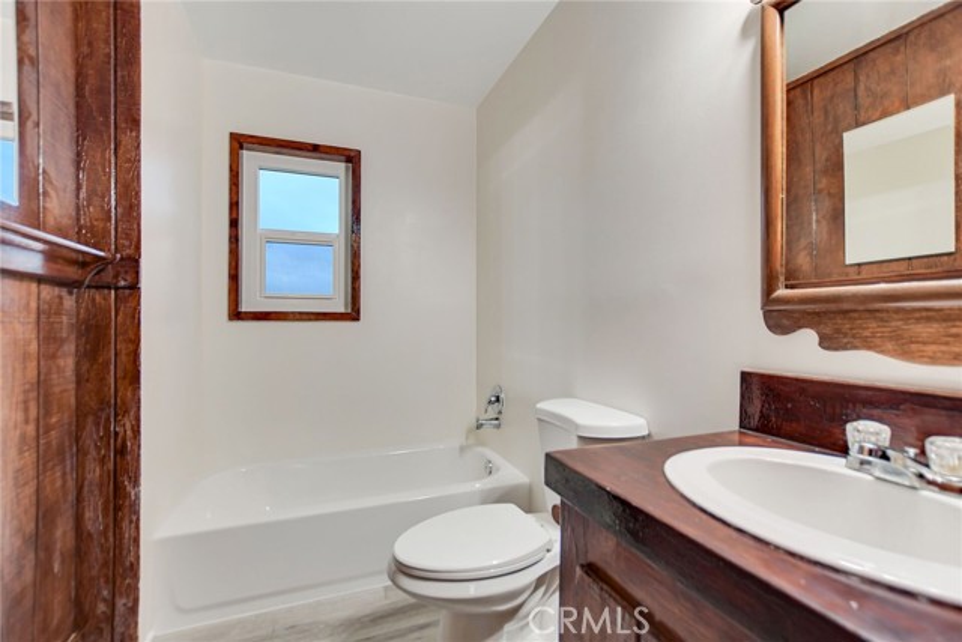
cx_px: 481
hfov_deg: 100.4
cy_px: 321
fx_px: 401
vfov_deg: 77.4
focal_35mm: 15
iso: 800
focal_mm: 10
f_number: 4.5
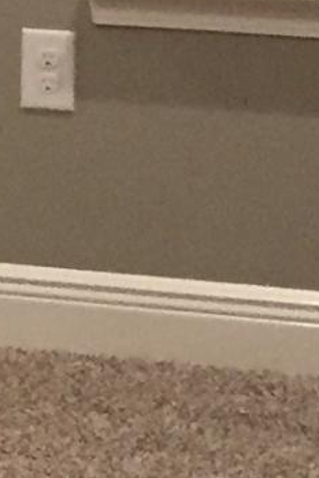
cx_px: -917
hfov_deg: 4.8
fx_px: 3439
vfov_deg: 7.7
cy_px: -400
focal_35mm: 259
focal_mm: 4.15
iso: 250
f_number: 2.2
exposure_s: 1/24
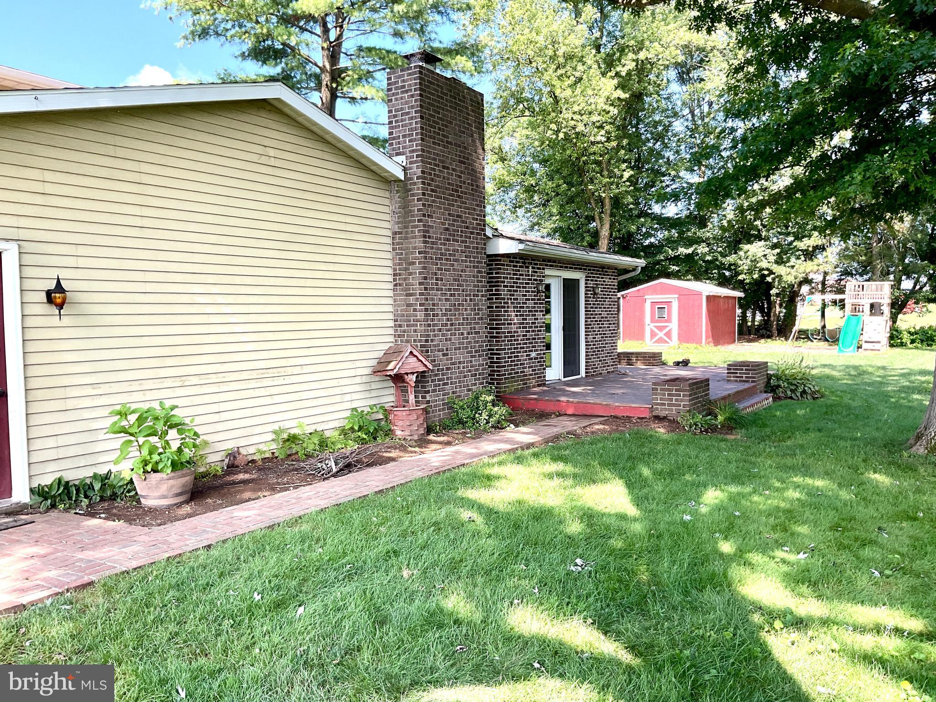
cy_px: 351
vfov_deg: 48.2
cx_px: 468
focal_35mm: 29
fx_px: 784
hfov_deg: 61.7
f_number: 1.8
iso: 16
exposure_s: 1/262
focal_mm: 3
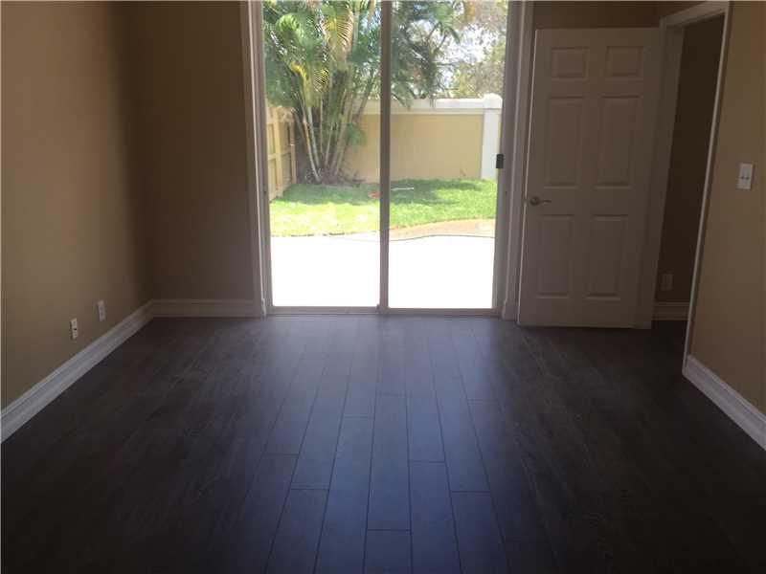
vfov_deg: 48.2
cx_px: 383
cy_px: 287
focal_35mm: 29
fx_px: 642
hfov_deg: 61.7
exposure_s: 1/120
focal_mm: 4.15
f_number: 2.2
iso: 32
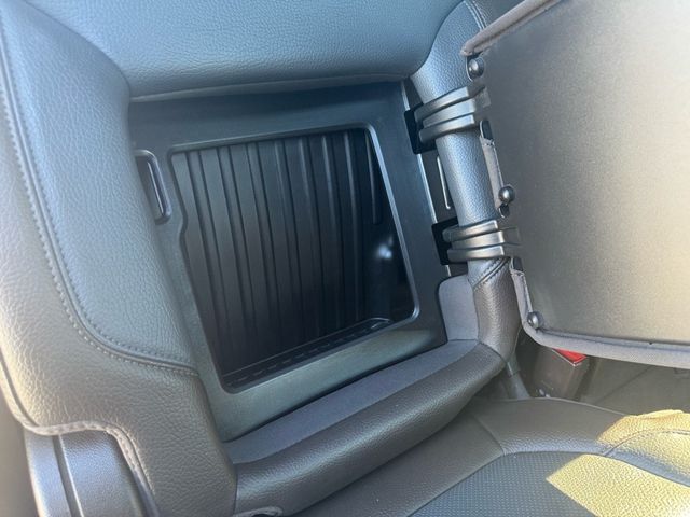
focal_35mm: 24
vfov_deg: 56.8
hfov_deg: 71.6
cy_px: 258
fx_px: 478
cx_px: 345
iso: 250
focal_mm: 6.76
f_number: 1.78
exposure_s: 1/60
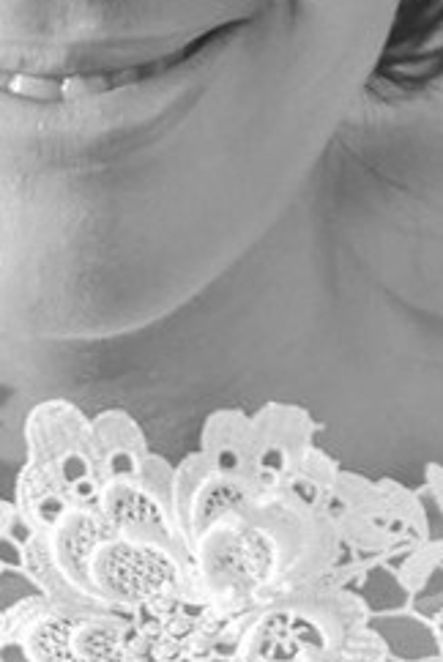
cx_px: 36
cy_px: 908
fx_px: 8466
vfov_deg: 4.5
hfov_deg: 3.0
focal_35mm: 460
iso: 200
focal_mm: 62
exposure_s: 1/1250
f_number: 2.8
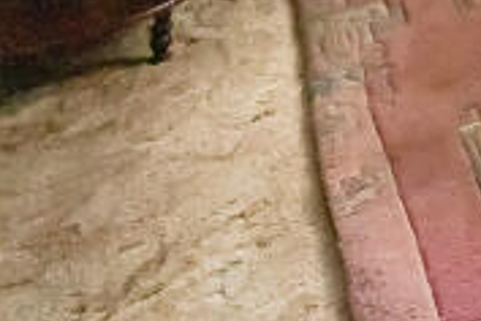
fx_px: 1082
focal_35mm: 81
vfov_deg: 11.4
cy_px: -594
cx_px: 1082
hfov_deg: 16.0
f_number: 7.1
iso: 320
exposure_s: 1/250
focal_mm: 14
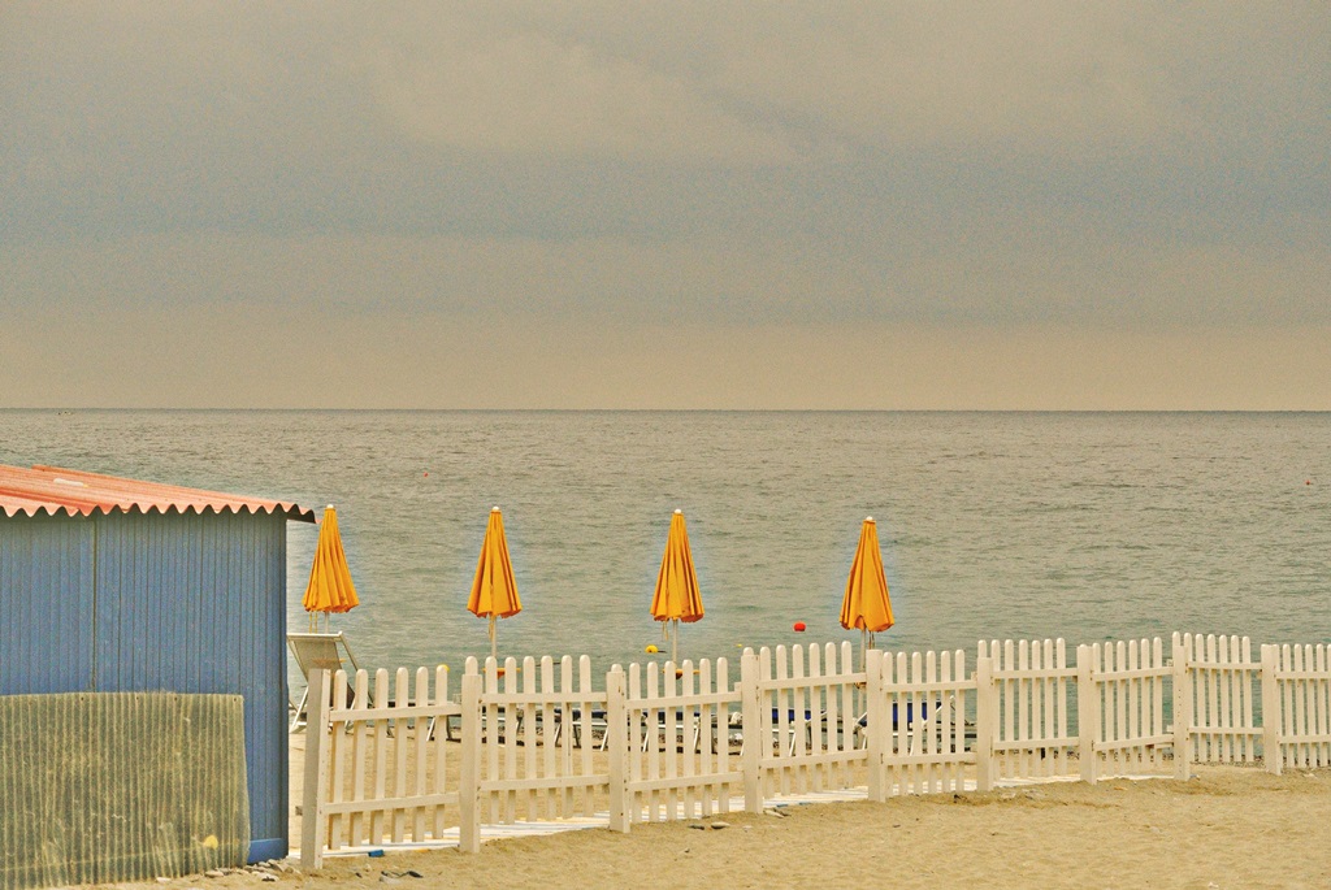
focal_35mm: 143
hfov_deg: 14.3
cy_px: 445
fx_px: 5292
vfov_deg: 9.6
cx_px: 666
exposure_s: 1/1600
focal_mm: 53.1
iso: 800
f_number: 5
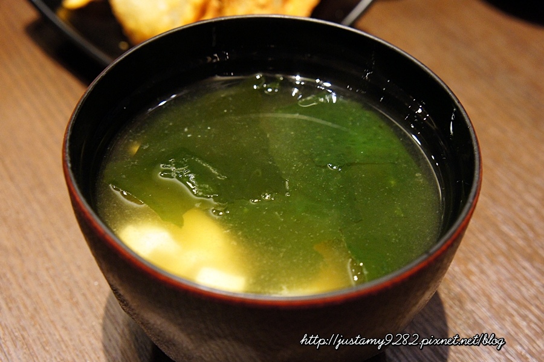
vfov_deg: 28.0
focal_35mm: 48
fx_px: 725
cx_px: 272
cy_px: 181
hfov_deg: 41.1
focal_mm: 32
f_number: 5.6
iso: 1600
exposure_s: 1/20
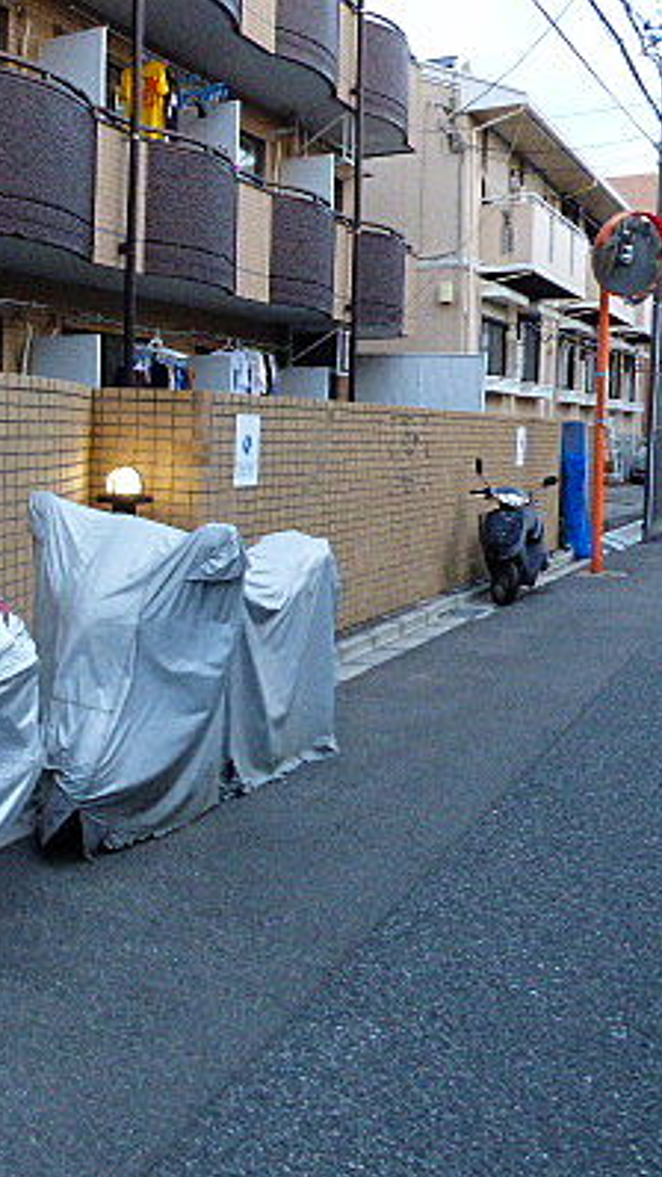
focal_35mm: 35
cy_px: 473
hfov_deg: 31.6
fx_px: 1092
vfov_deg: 56.2
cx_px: 30
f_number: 5
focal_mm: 3.58
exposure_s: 1/30
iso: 400
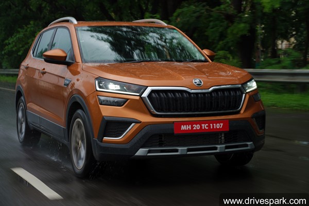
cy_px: 103
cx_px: 154
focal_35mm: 75
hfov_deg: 27.0
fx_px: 644
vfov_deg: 18.2
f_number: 8
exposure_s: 1/50
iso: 50
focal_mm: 75
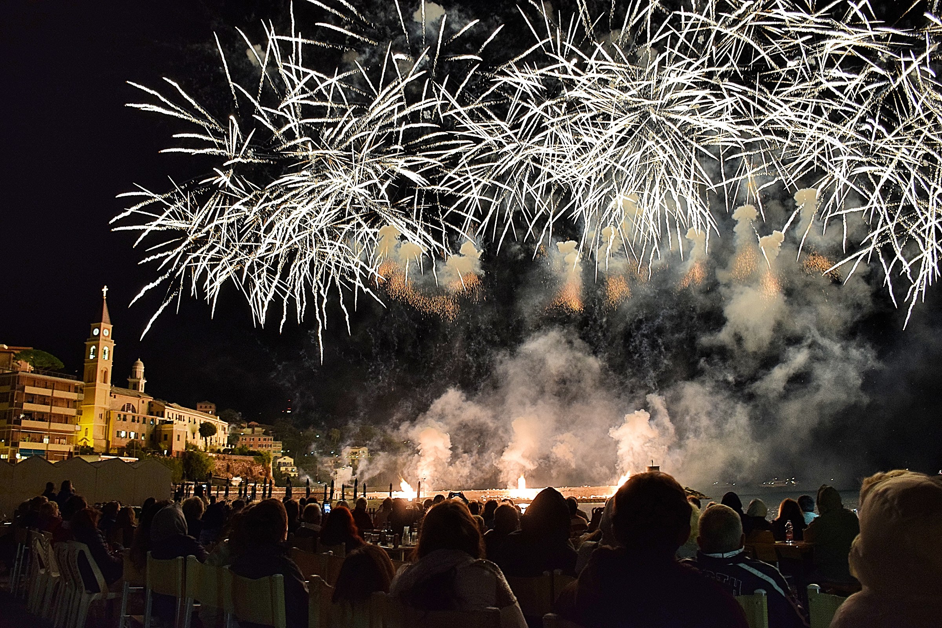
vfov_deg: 47.9
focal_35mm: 27
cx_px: 471
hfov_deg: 67.4
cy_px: 314
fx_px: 706
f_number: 3.5
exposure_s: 1/10
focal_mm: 18
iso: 800
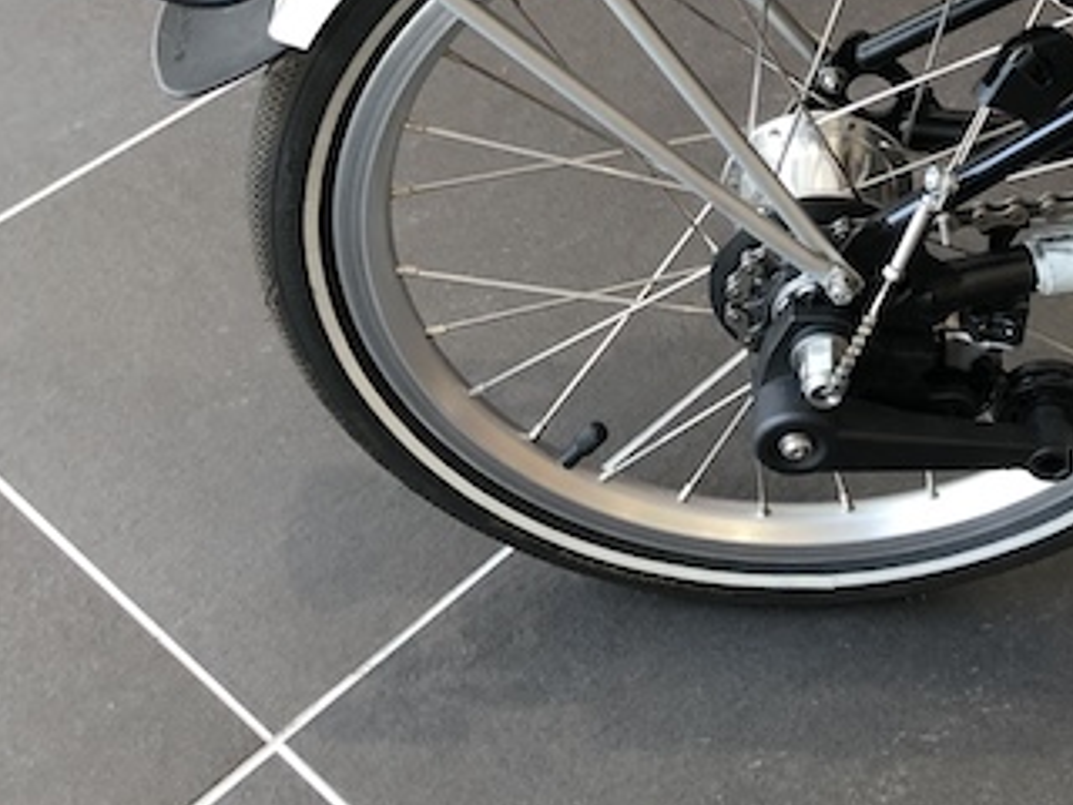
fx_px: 2170
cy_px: 44
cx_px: 979
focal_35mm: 70
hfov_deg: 26.8
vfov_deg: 20.5
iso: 25
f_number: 1.8
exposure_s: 1/33
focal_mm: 4
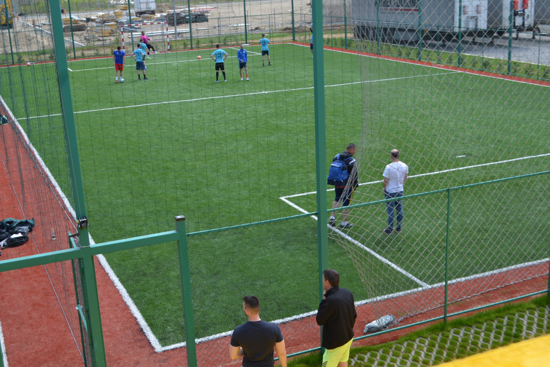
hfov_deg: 38.9
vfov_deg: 26.5
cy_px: 184
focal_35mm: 51
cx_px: 275
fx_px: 779
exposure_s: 1/160
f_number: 6.3
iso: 100
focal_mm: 34
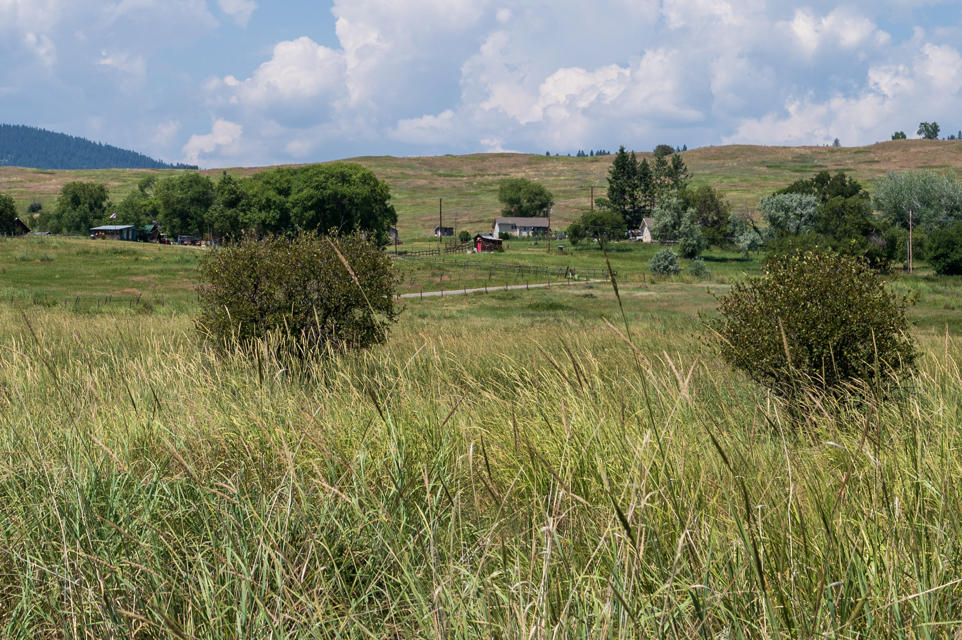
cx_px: 112
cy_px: -41
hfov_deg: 19.9
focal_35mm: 101
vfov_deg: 13.3
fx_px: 2697
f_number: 8
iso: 100
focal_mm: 42
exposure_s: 1/500
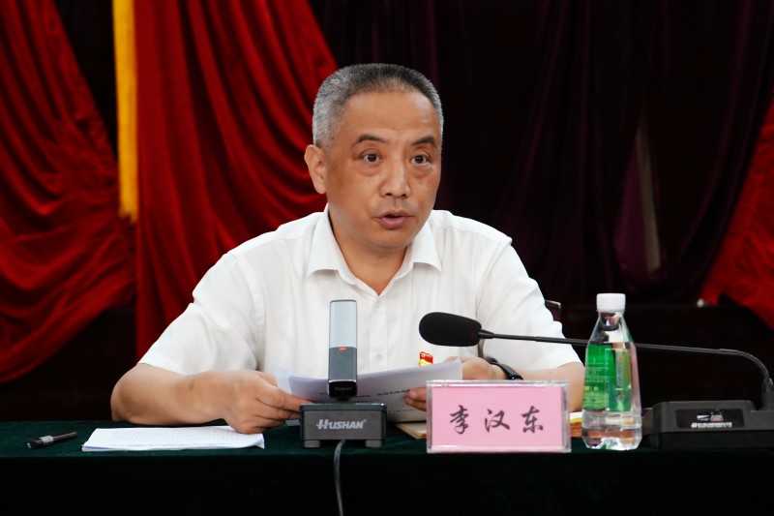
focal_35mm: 105
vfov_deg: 13.0
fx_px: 2257
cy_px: 258
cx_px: 387
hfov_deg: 19.5
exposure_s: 1/100
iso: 1600
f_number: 4
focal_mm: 70
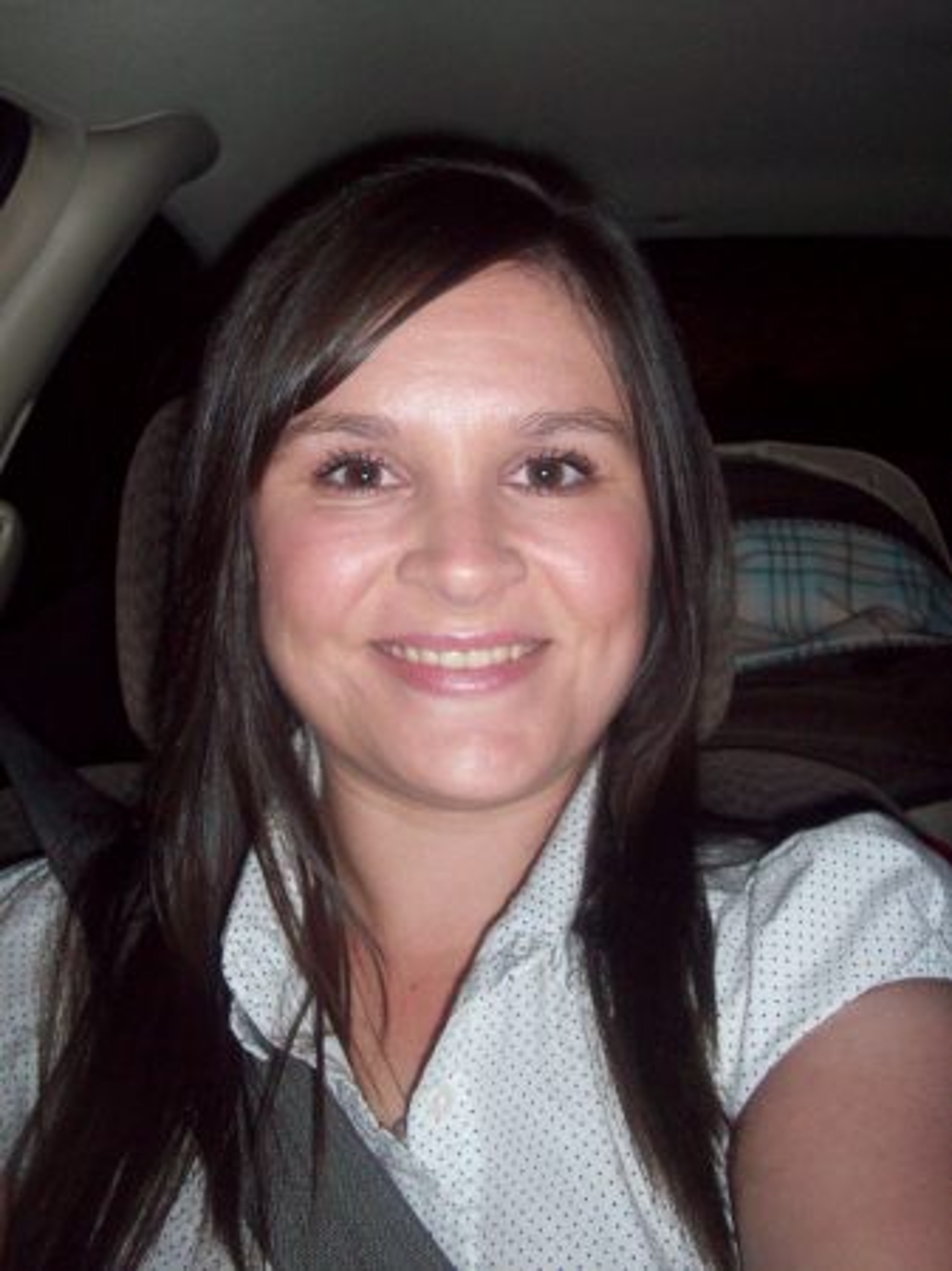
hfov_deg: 38.6
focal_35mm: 37
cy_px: 636
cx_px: 476
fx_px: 1358
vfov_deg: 50.2
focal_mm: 6.2
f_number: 2.8
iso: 160
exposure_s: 1/45
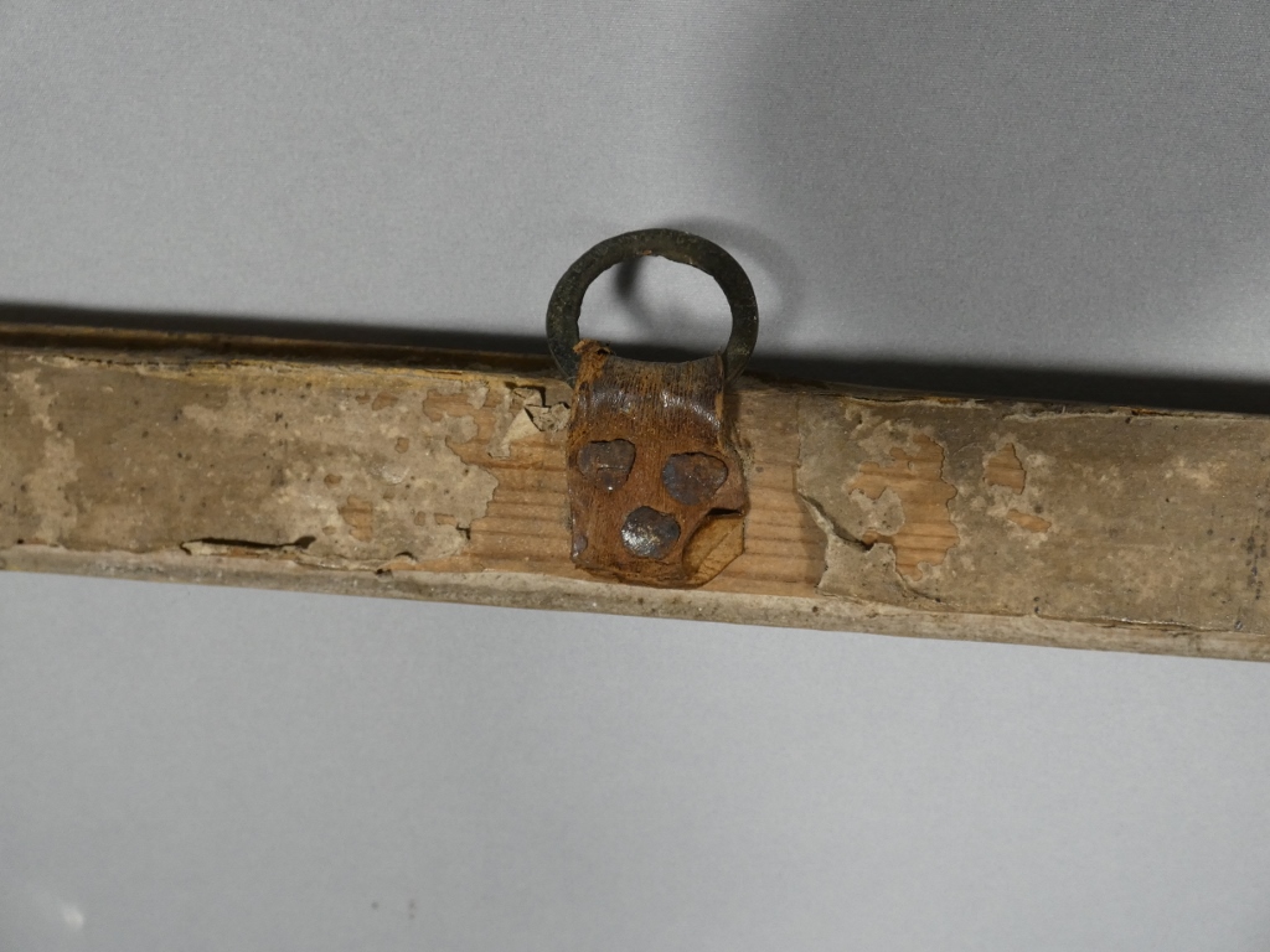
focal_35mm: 20
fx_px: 734
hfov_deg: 81.7
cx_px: 635
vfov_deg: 66.0
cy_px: 476
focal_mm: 3.6
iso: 200
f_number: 2.8
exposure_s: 1/125
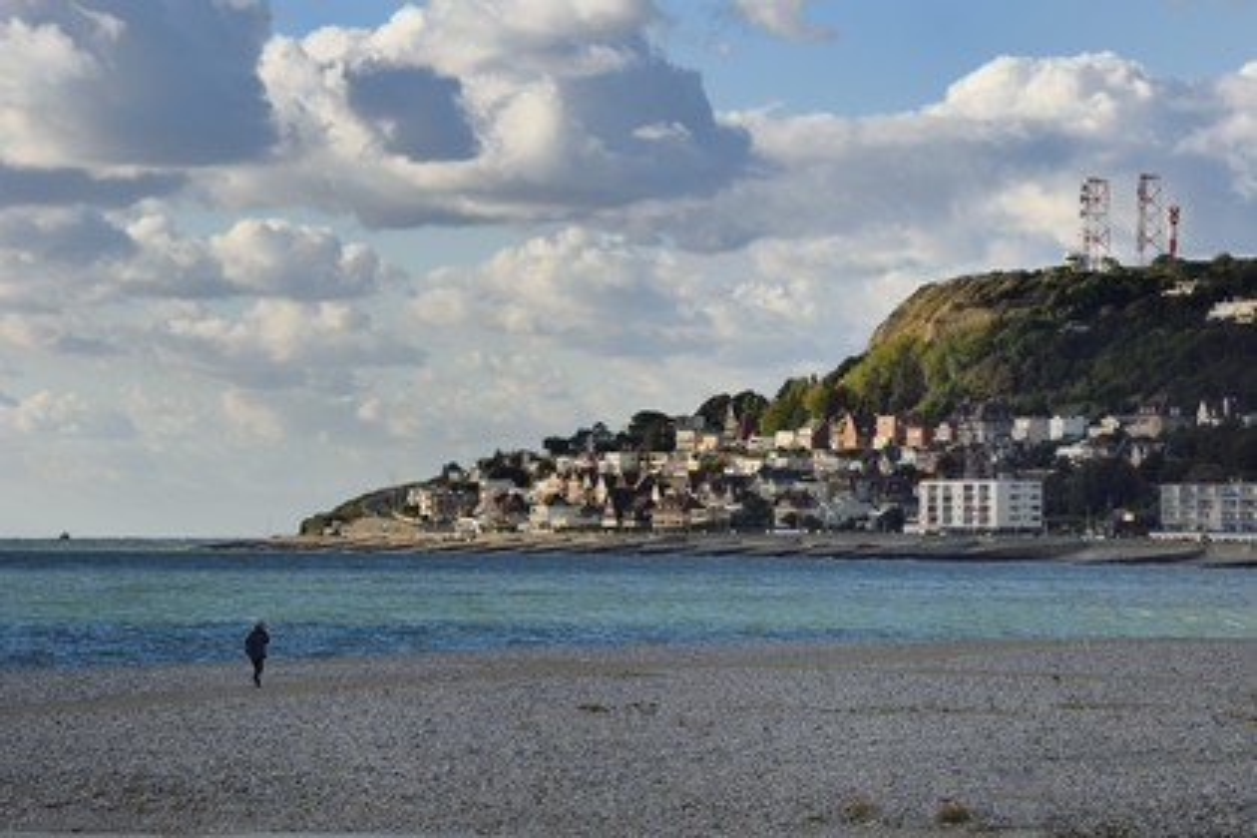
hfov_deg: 10.3
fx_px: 6983
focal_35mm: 200
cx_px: 628
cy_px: 419
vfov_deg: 6.9
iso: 200
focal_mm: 200
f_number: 10
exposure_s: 1/320
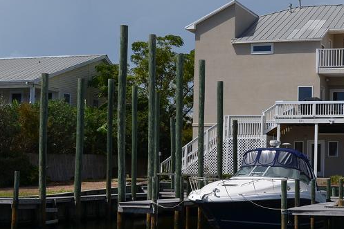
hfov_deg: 25.5
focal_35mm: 78
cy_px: 125
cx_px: 275
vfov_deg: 17.5
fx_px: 745
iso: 100
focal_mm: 30
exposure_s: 1/250
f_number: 8
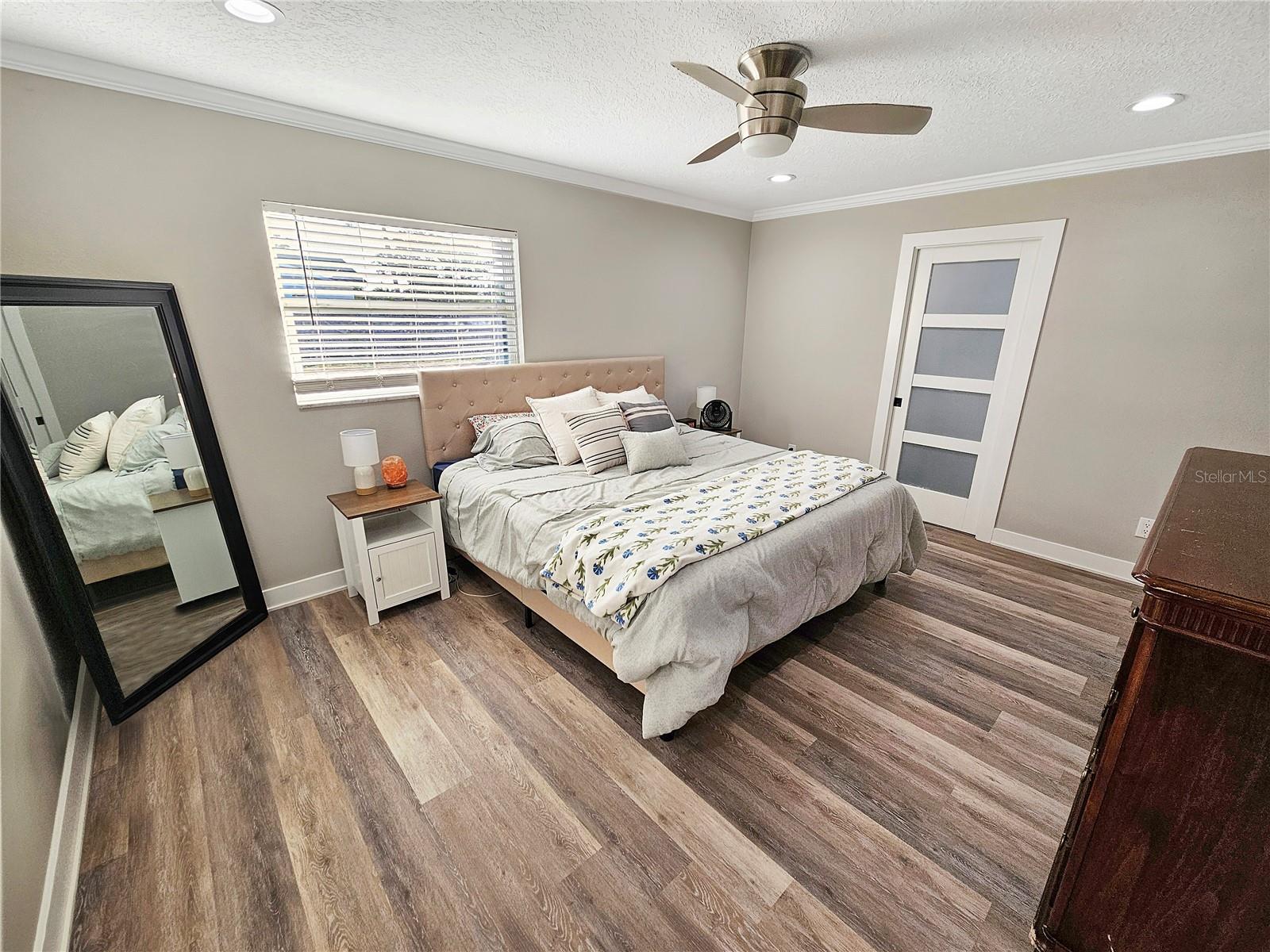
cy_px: 476
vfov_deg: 89.9
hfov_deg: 106.2
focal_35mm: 13
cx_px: 635
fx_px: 477
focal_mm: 2.2
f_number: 2.2
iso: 64
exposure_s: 1/120
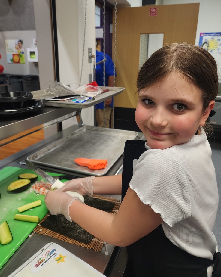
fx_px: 204
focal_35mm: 25
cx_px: 111
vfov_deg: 68.0
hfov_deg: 56.8
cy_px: 127
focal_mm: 6.4
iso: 160
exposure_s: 1/120
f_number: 1.8
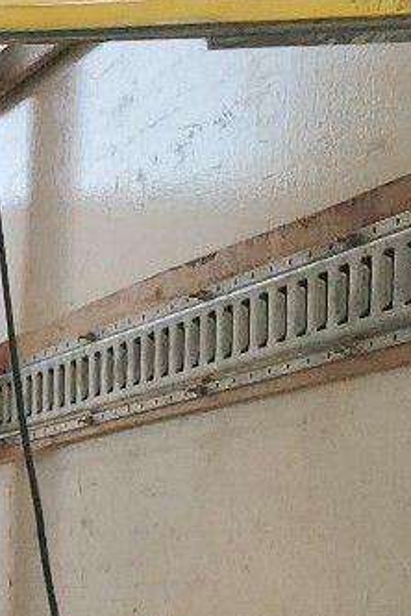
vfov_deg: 14.7
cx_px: -757
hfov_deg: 8.9
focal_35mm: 130
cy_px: 925
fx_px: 2226
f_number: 1.5
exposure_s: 1/1111
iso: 50
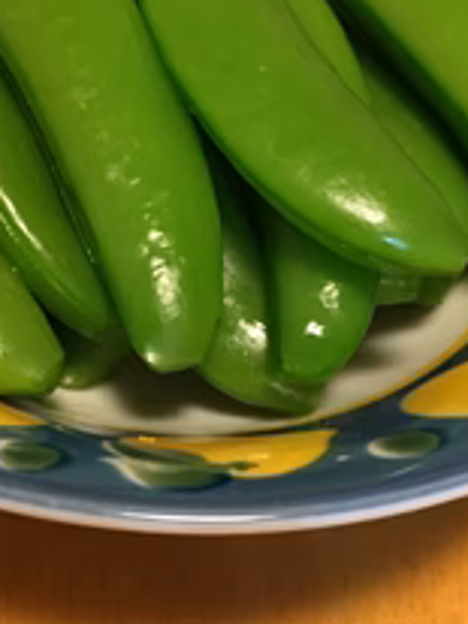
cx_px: 217
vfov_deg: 34.4
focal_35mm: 56
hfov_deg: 26.1
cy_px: 304
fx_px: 1011
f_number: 2.2
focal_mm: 4.15
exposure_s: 1/30
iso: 250
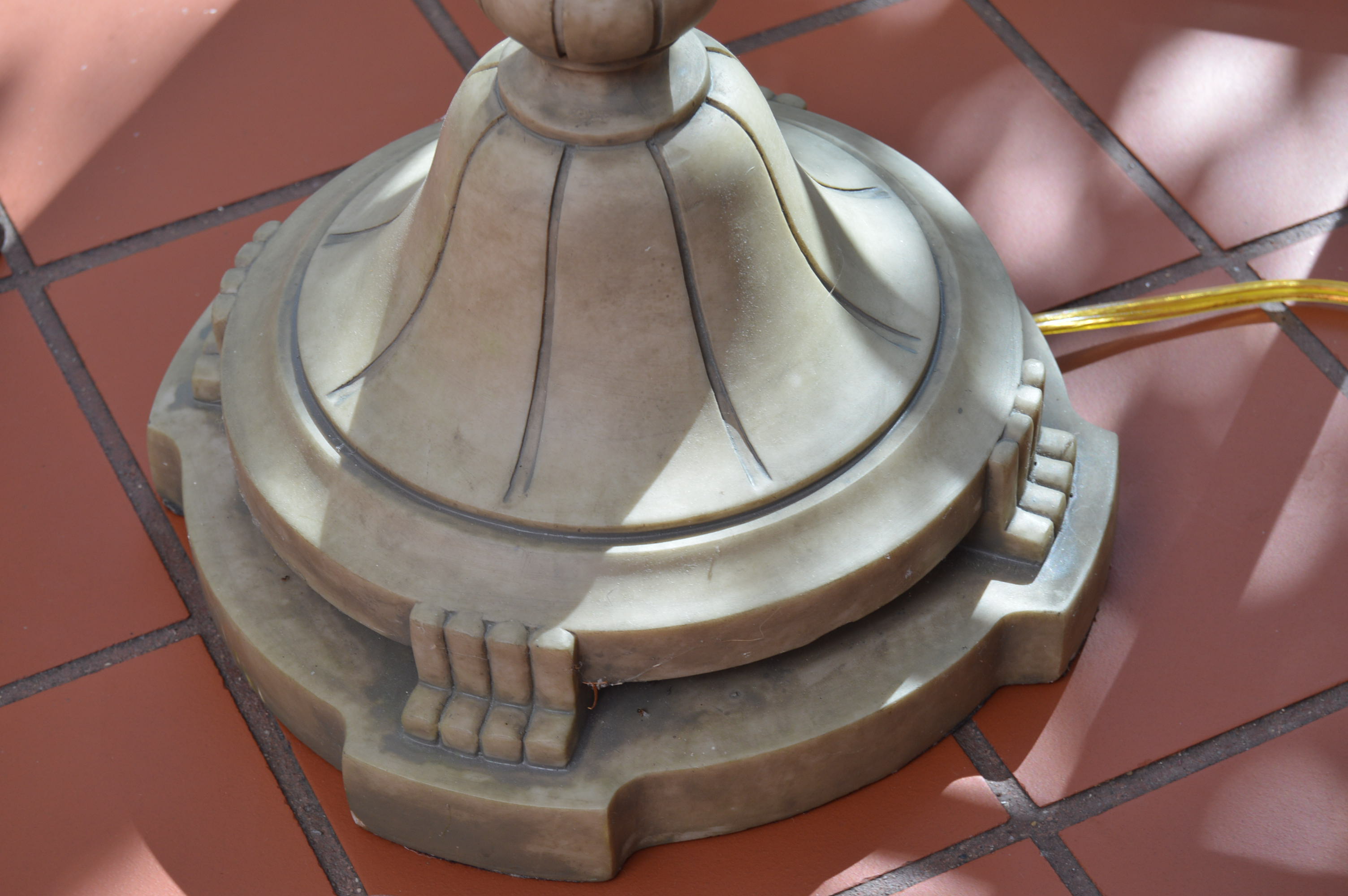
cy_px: 448
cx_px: 674
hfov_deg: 24.6
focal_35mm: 82
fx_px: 3086
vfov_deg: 16.5
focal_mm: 55
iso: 200
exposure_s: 1/100
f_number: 7.1
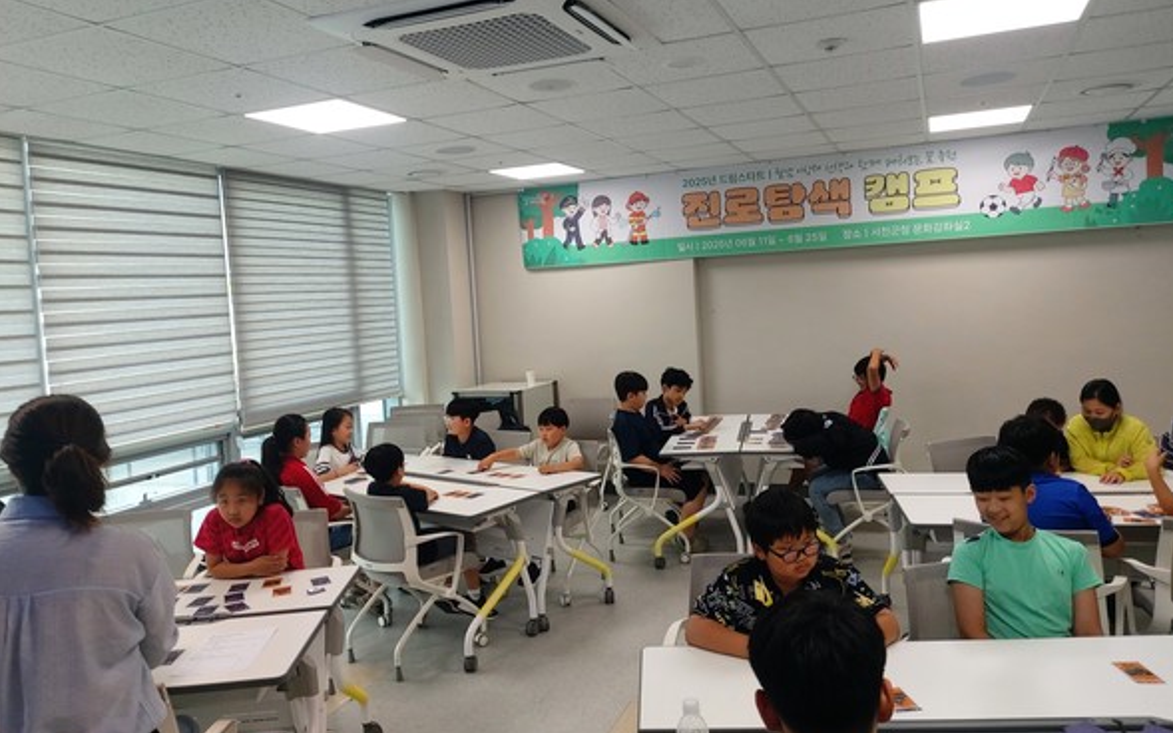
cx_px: 589
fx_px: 863
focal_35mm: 27
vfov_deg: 46.0
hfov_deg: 68.4
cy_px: 337
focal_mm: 4.58
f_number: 2
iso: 50
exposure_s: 1/60
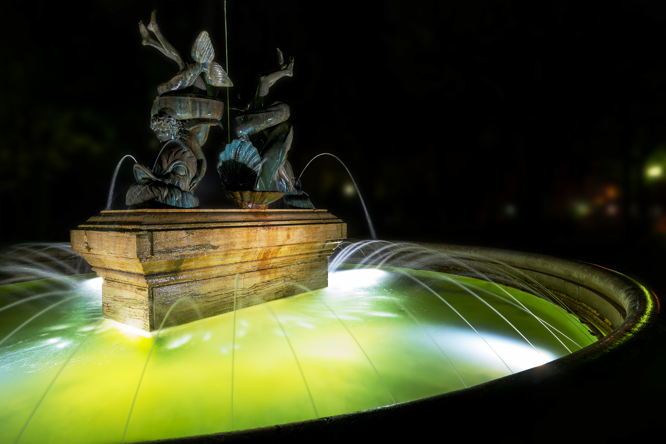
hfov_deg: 78.6
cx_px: 333
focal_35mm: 22
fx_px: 407
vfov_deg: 57.3
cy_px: 222
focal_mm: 22
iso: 100
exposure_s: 3
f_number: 8
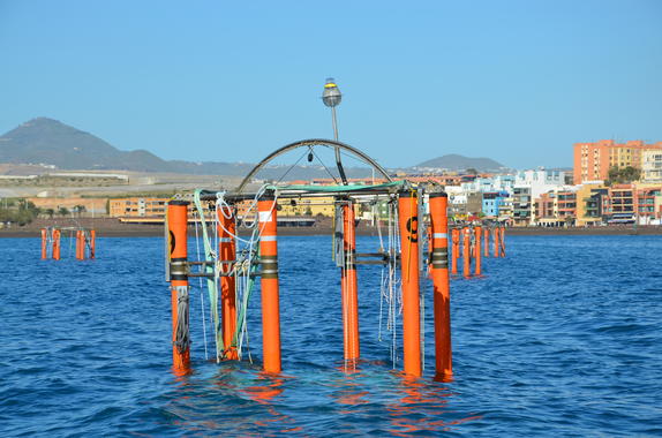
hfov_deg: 17.1
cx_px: 331
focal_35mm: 120
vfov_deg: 11.4
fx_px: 2202
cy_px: 219
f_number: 8
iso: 100
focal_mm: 80
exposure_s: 1/250
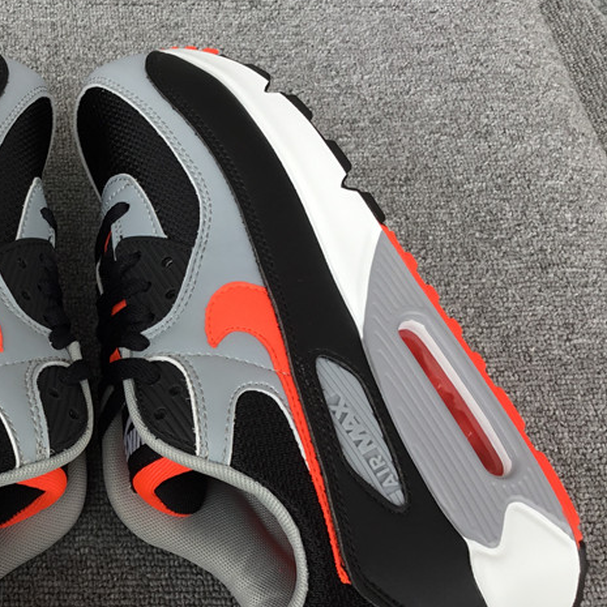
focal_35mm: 53
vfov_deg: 32.2
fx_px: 1051
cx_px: 39
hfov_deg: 30.5
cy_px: 348
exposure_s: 1/100
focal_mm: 3.3
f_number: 2.4
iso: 25
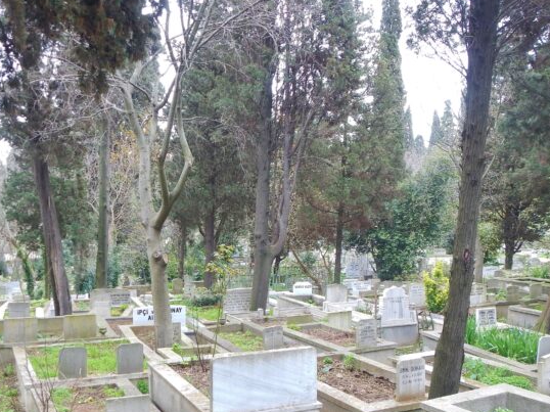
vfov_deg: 35.9
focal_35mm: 40
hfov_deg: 46.6
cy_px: 229
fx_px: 635
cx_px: 230
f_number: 3.9
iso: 125
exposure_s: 1/50
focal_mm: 5
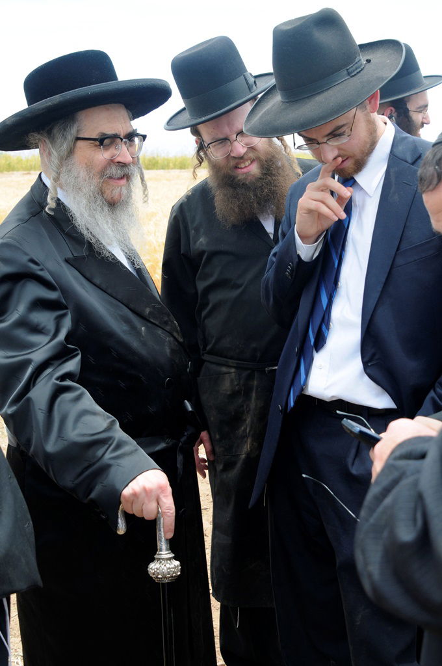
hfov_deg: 23.7
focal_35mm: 57
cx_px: 221
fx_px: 1053
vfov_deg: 35.1
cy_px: 333
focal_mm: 38
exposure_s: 1/200
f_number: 7.1
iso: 250
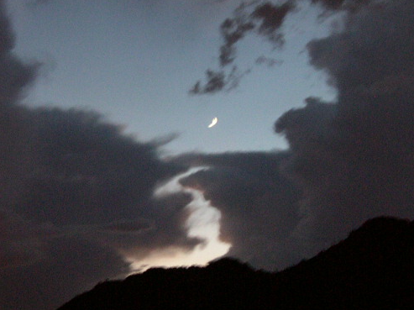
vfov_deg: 18.6
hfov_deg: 24.7
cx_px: 171
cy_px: 131
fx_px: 944
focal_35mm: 79
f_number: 2.8
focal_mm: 8
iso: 400
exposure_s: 1/4.8
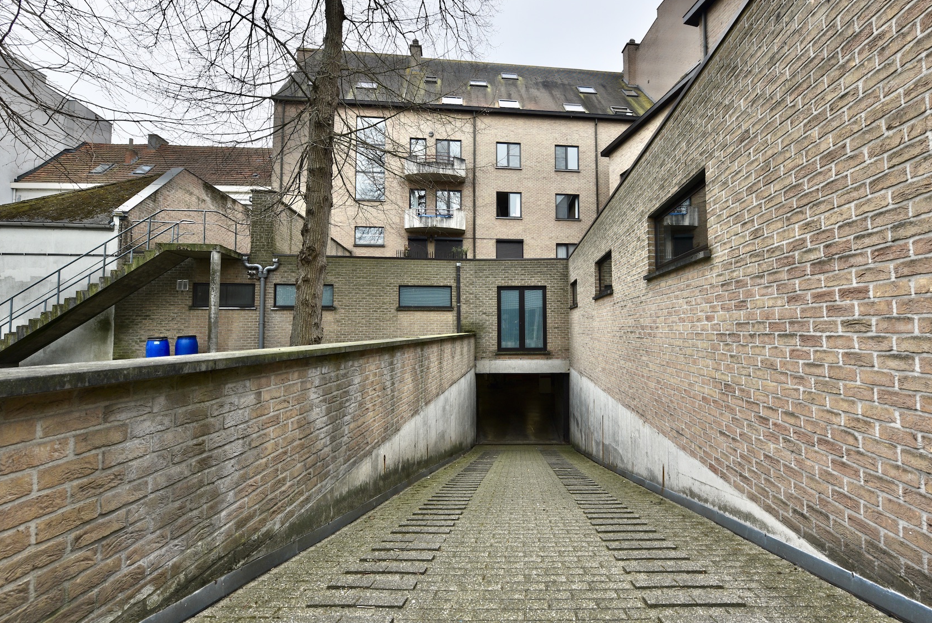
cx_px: 509
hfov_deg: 96.4
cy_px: 304
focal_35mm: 16
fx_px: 414
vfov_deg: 73.8
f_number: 7.1
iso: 200
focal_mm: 14
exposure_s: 1/200
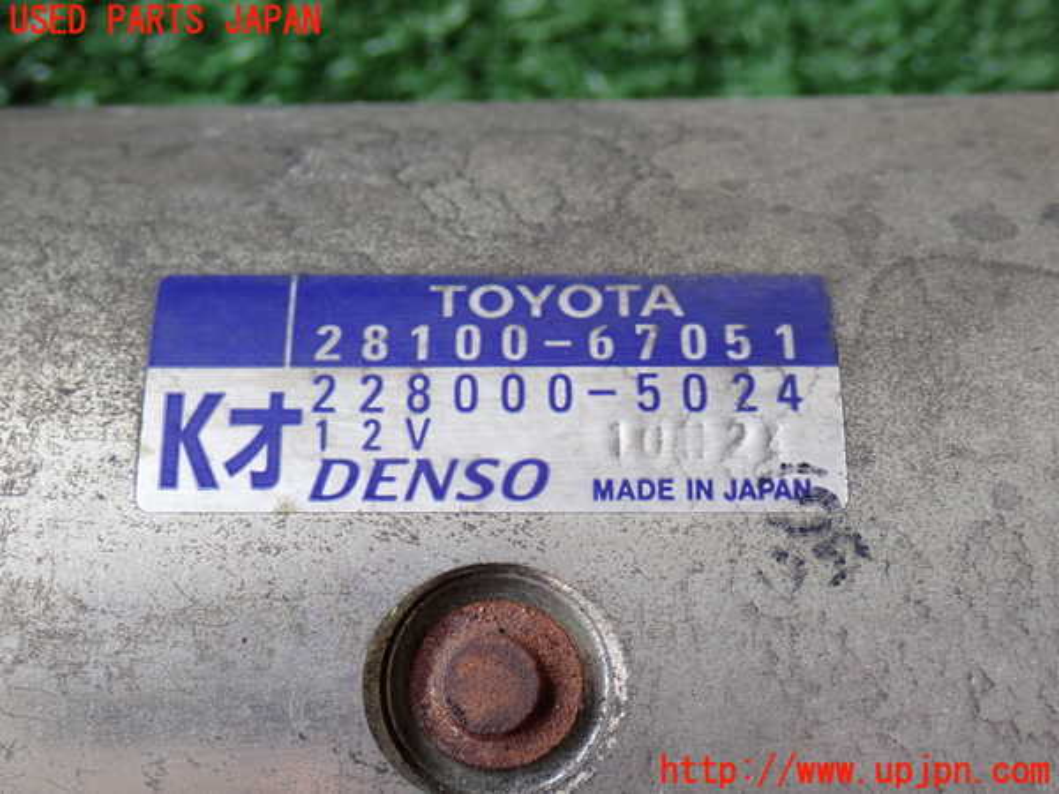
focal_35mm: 67
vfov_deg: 21.9
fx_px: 2050
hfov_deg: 29.0
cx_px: 530
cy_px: 397
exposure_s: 1/125
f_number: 3.8
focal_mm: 11.88
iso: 200
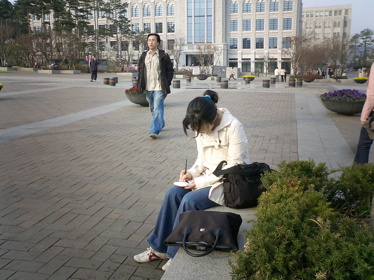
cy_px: 140
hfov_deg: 50.1
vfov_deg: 38.7
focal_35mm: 37
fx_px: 400
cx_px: 187
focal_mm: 5.6
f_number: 3.5
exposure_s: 1/320
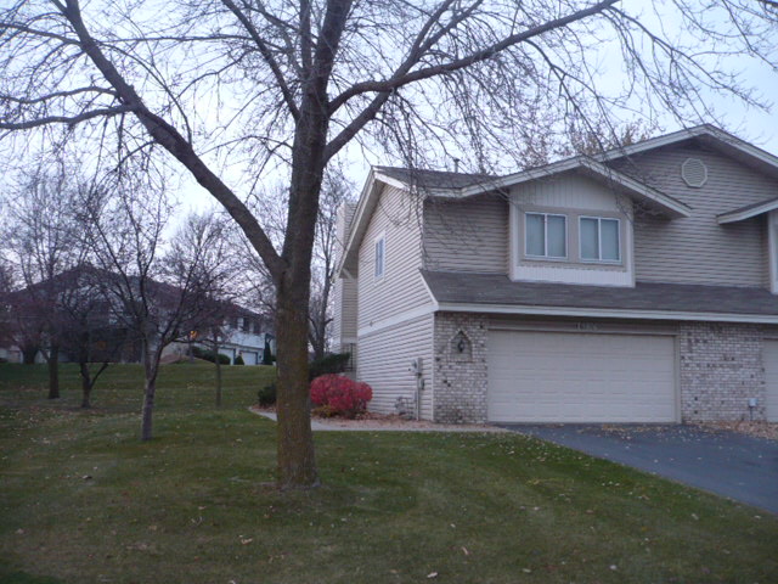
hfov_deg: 52.6
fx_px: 787
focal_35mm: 35
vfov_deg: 40.7
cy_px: 292
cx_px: 389
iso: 160
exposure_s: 1/30
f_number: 2.8
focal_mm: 5.8
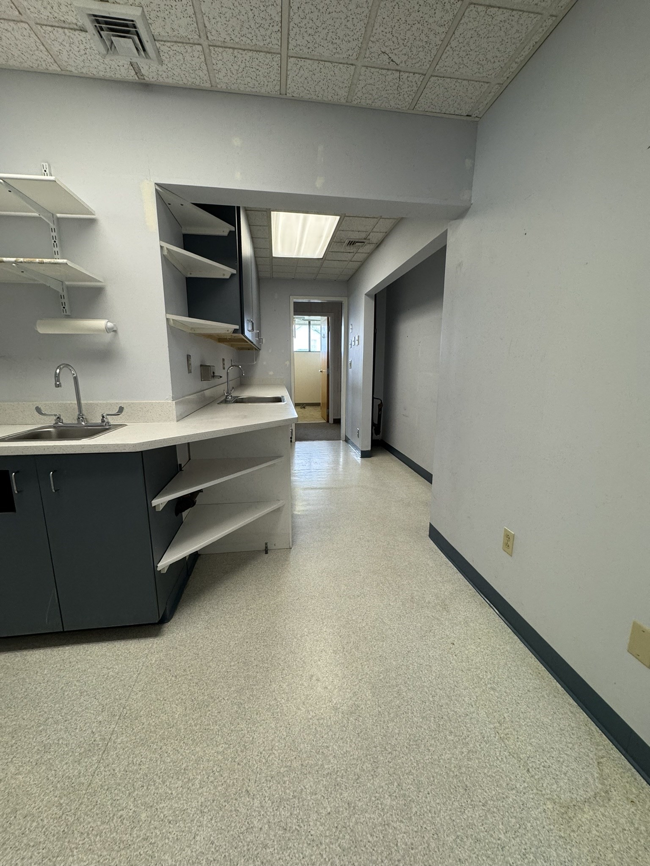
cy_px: 433
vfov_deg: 102.1
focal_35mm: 14
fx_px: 351
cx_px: 325
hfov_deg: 85.7
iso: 200
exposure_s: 1/99
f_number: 2.2
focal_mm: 2.22
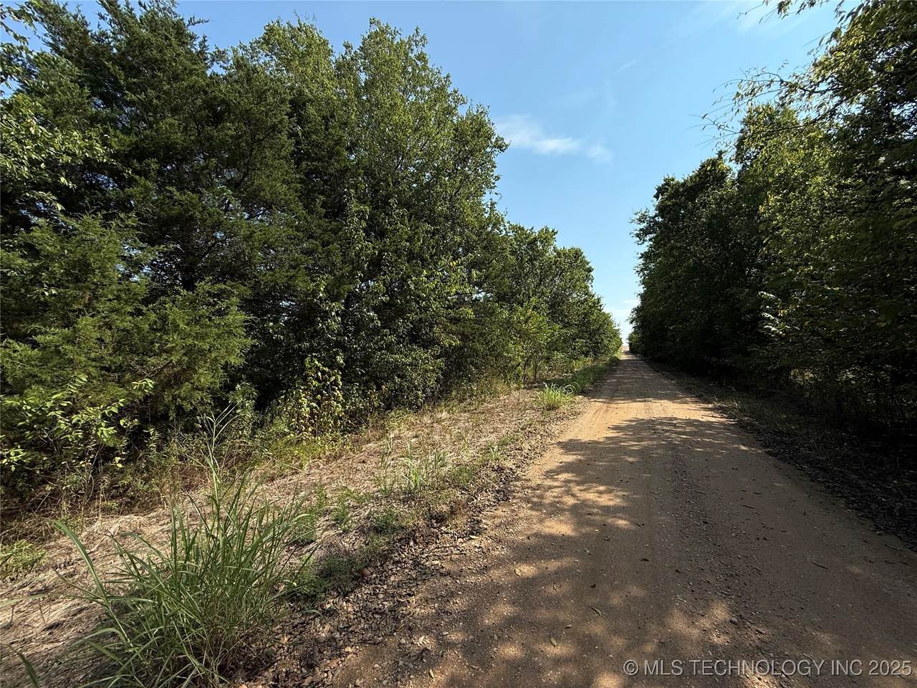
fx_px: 371
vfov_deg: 85.7
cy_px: 344
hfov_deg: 102.1
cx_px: 458
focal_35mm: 14
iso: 50
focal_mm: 2.22
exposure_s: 1/1613
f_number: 2.2
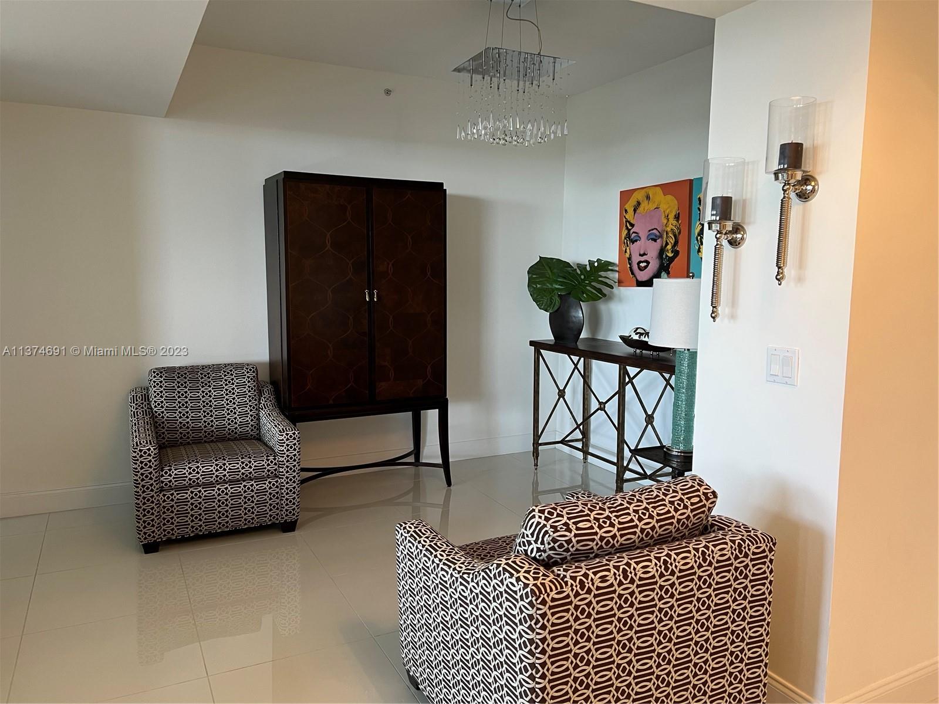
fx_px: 705
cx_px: 470
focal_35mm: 26
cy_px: 352
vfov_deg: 53.1
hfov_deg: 67.3
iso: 80
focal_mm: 5.7
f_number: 1.5
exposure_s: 1/60
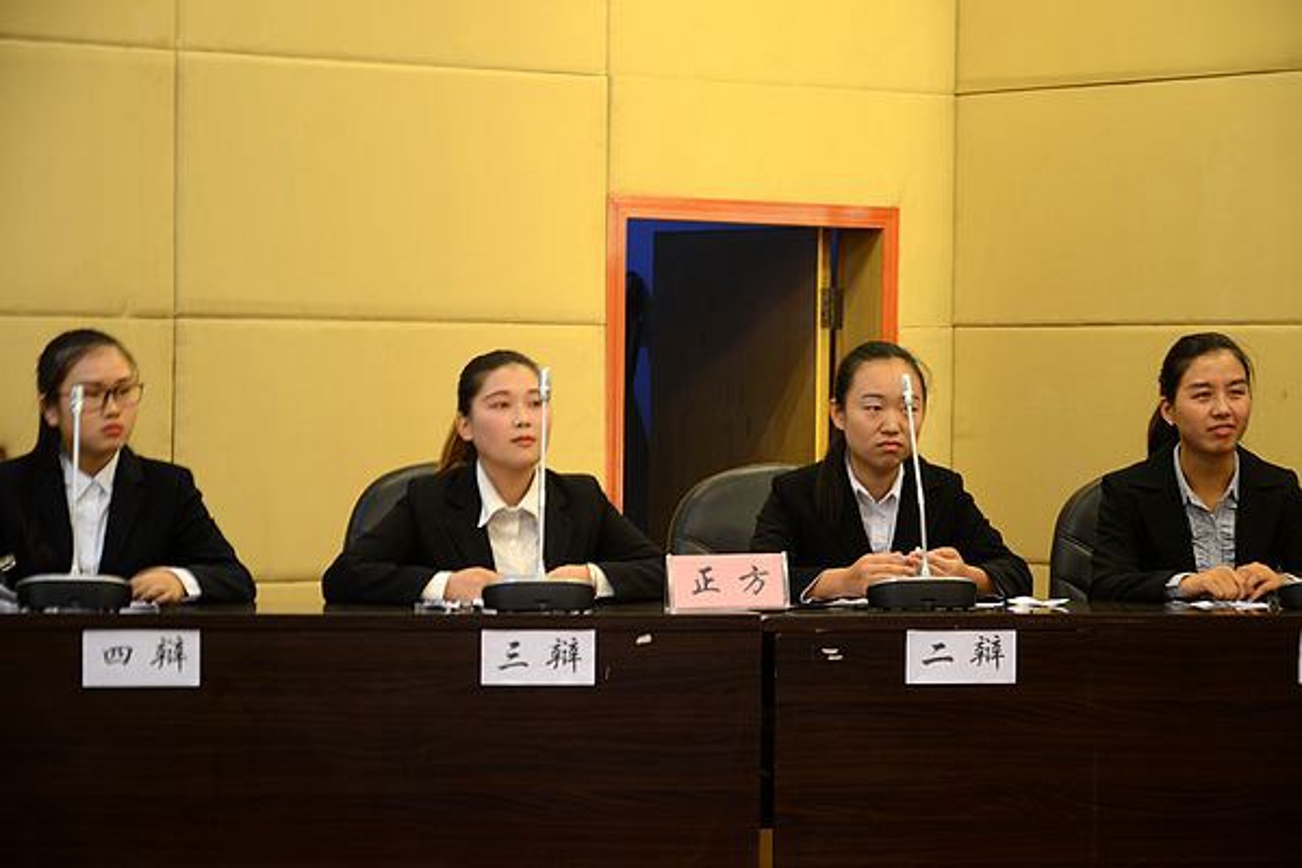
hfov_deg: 18.2
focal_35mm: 112
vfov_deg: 12.2
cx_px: 651
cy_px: 434
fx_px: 4068
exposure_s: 1/2
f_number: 5.3
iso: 100
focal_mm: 75
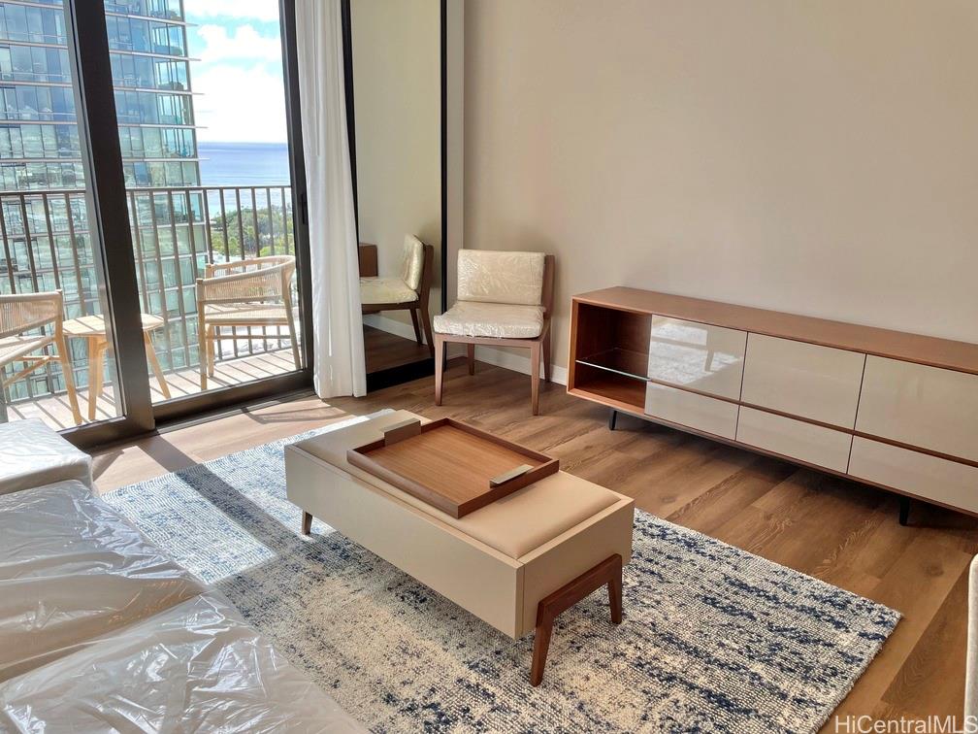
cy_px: 367
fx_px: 735
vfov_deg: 53.1
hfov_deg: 67.3
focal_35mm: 26
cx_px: 489
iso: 32
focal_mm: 4.2
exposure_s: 1/232
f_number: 1.6
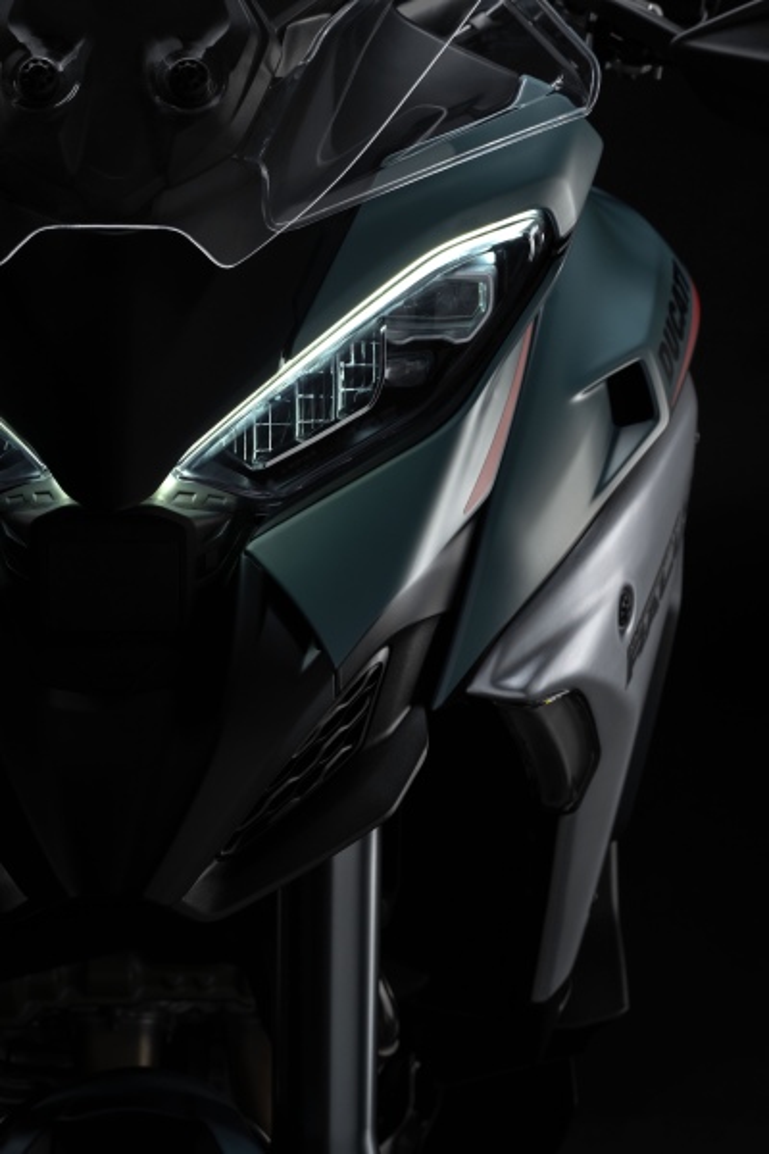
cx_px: 384
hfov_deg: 13.0
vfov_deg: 19.5
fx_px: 3364
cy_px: 577
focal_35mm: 105
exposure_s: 1/60
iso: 100
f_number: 11
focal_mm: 105
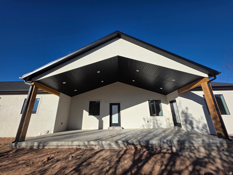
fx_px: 88
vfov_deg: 89.9
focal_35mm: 13
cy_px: 88
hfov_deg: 106.2
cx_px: 116
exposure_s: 1/2643
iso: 40
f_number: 1.9
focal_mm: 2.2
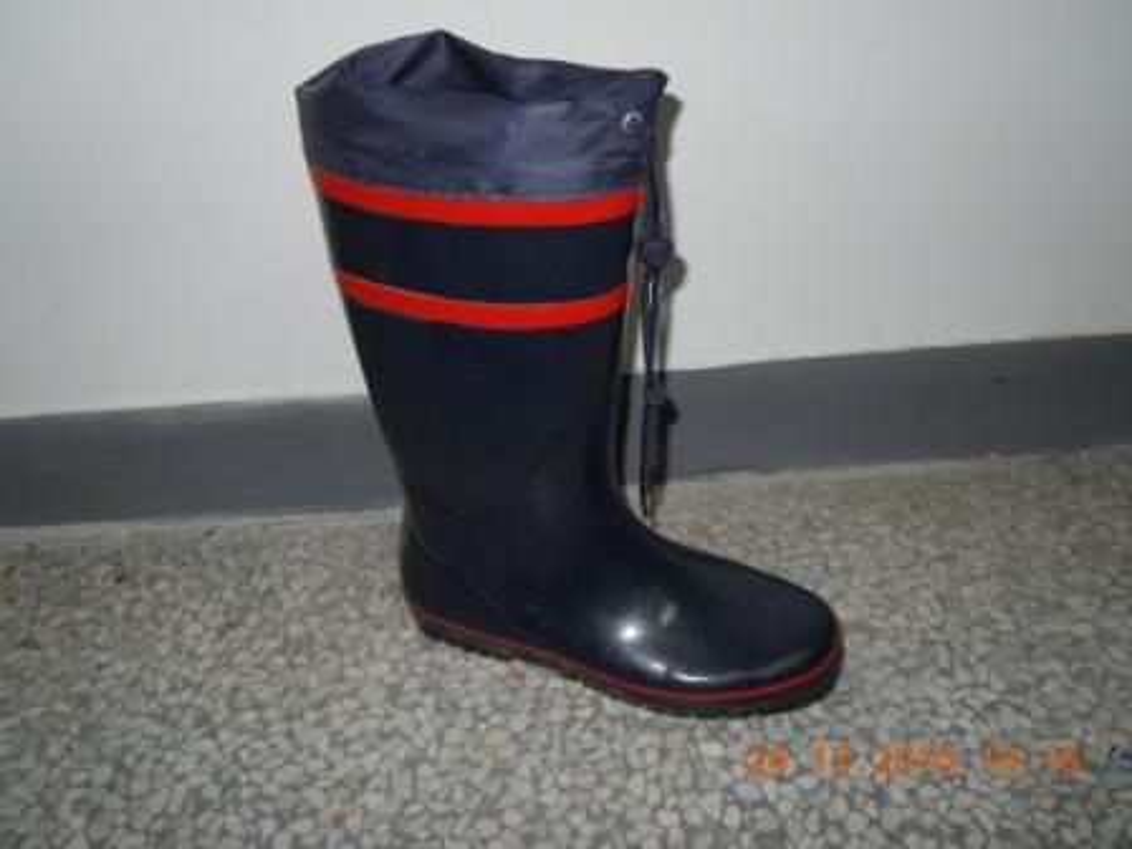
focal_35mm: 30
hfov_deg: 60.0
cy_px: 424
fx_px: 981
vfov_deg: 46.8
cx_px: 566
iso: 200
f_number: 3.5
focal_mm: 5.4
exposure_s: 1/30
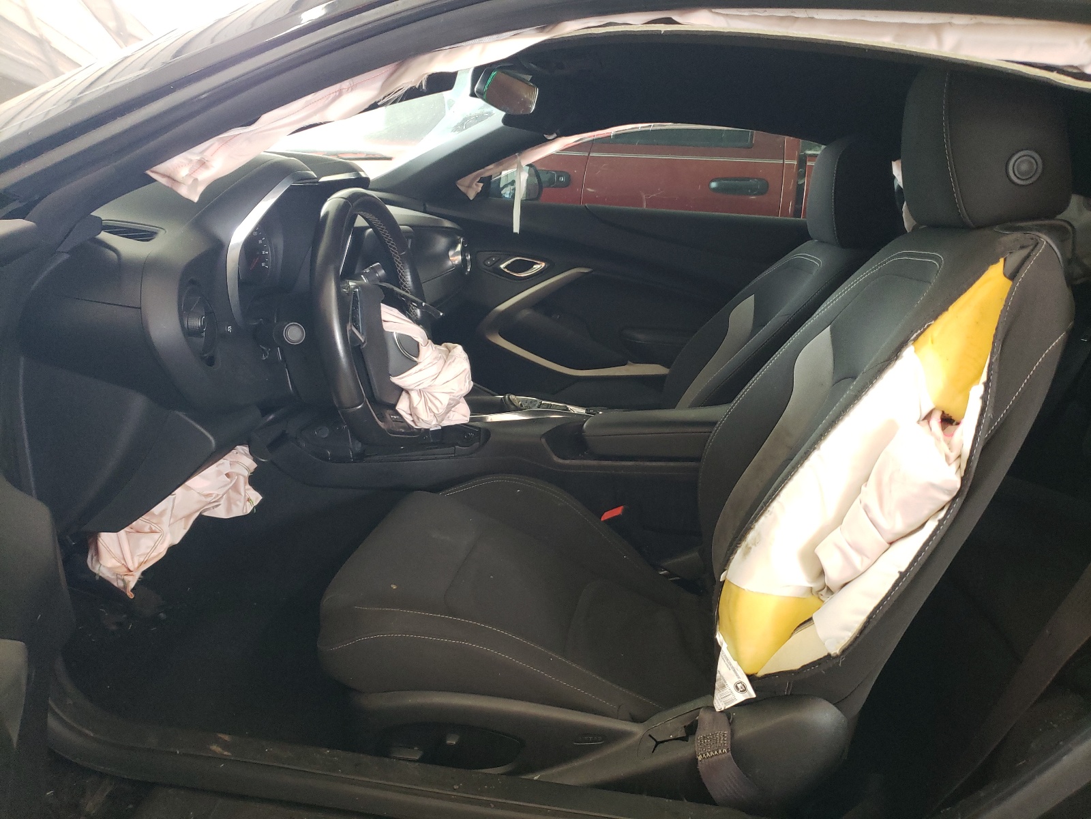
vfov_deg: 53.1
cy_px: 410
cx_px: 546
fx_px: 819
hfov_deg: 67.3
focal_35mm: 26
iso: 165
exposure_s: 1/60.2
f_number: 1.5
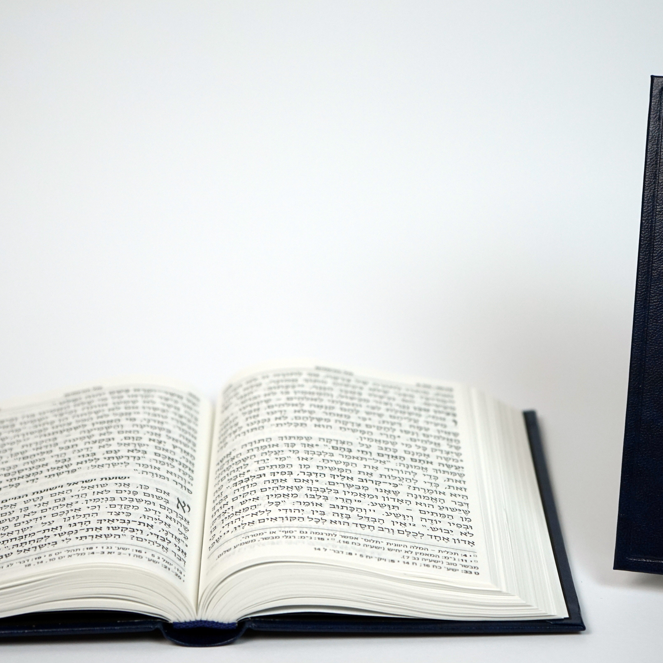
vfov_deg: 18.5
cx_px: 417
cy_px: 318
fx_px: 2037
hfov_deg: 18.5
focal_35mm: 94
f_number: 5
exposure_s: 1/160
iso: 400
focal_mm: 59
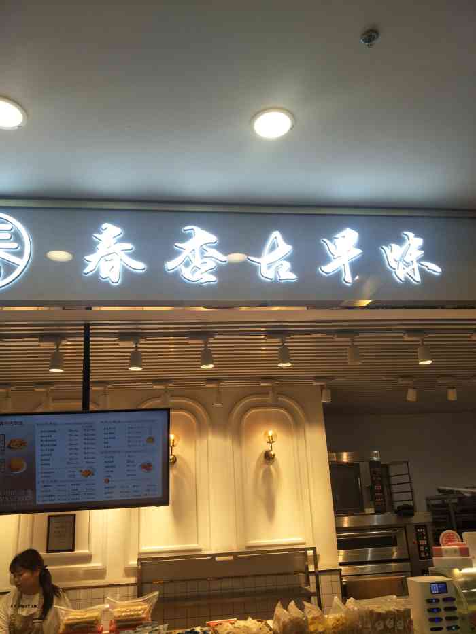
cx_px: 238
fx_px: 440
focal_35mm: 24
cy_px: 317
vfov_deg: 71.6
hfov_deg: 56.8
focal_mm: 4.1
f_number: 1.7
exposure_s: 1/123
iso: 35
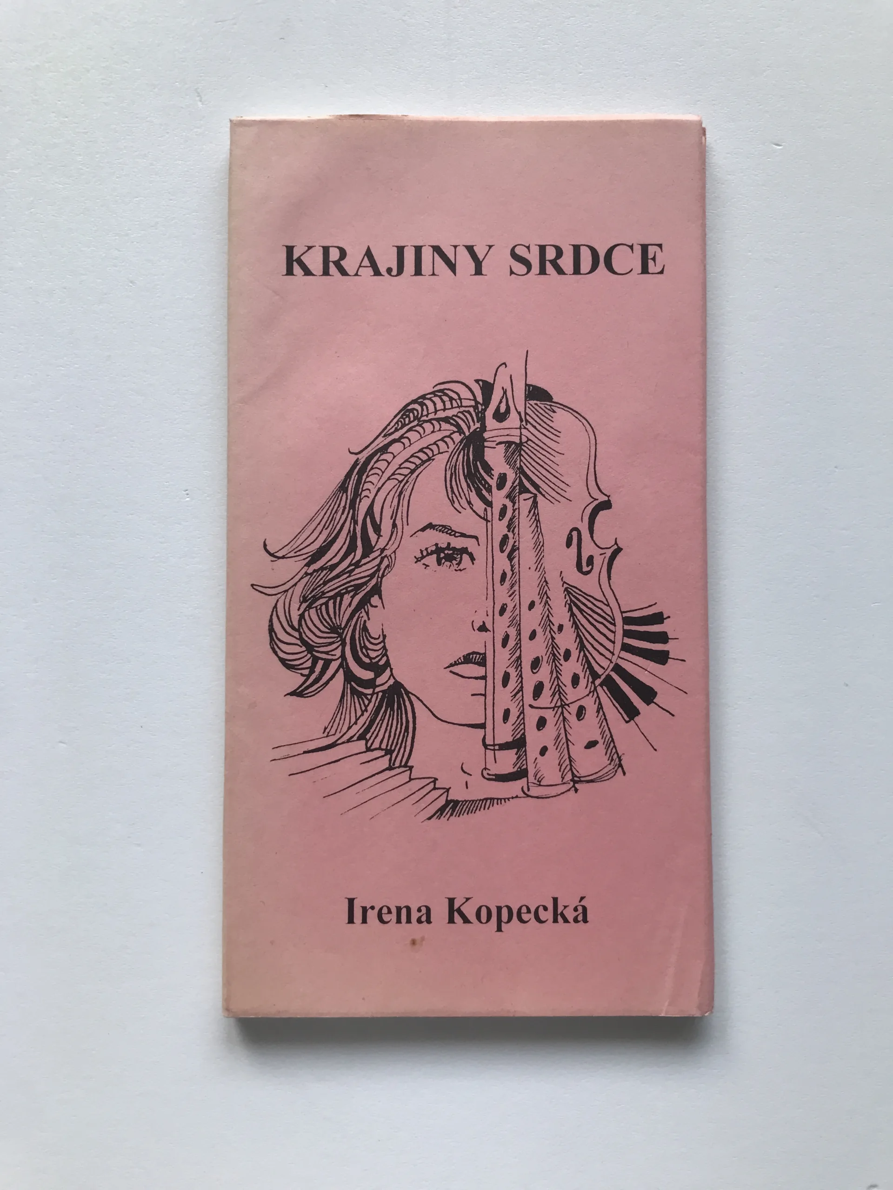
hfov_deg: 49.7
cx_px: 446
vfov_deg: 63.4
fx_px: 963
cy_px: 595
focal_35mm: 28
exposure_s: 1/100
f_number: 1.8
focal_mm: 3.99
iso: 32
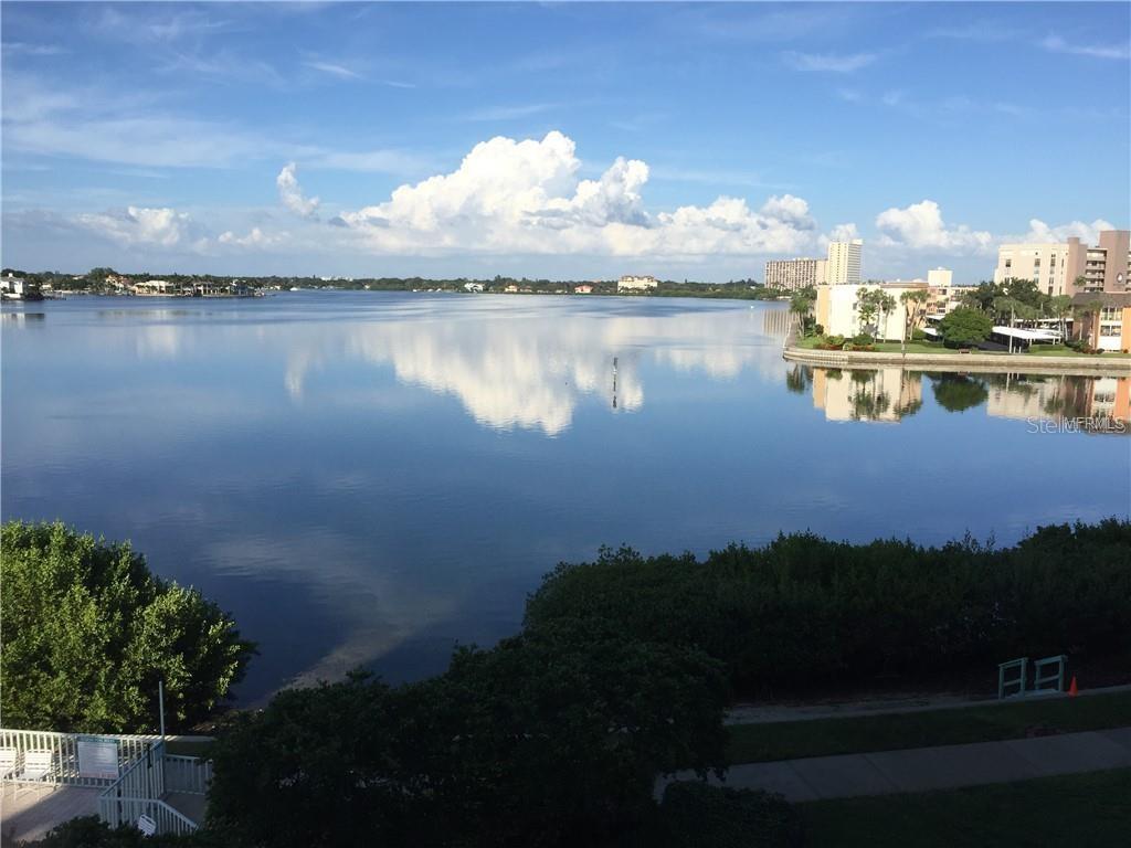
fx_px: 948
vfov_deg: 48.2
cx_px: 566
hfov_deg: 61.7
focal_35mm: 29
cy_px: 424
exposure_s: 1/2198
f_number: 2.2
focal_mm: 4.15
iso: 32
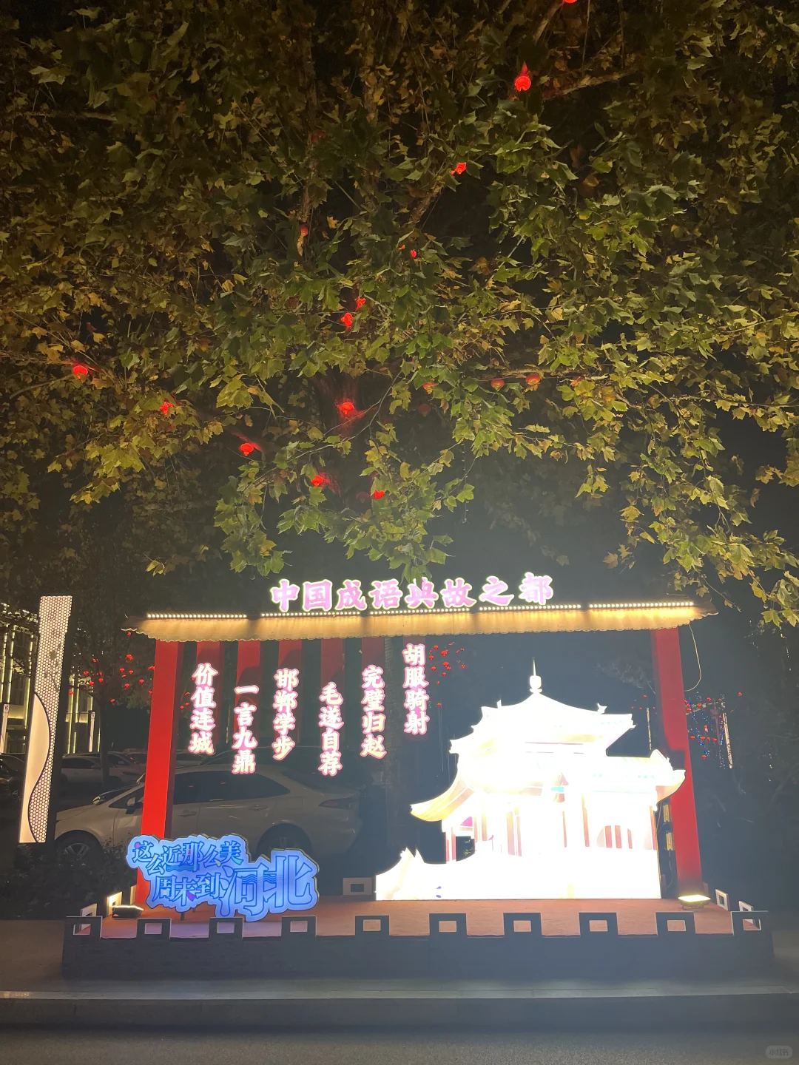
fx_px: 800
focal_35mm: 26
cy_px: 532
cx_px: 400
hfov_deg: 53.1
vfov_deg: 67.3
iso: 125
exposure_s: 1/100
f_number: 1.6
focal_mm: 5.1
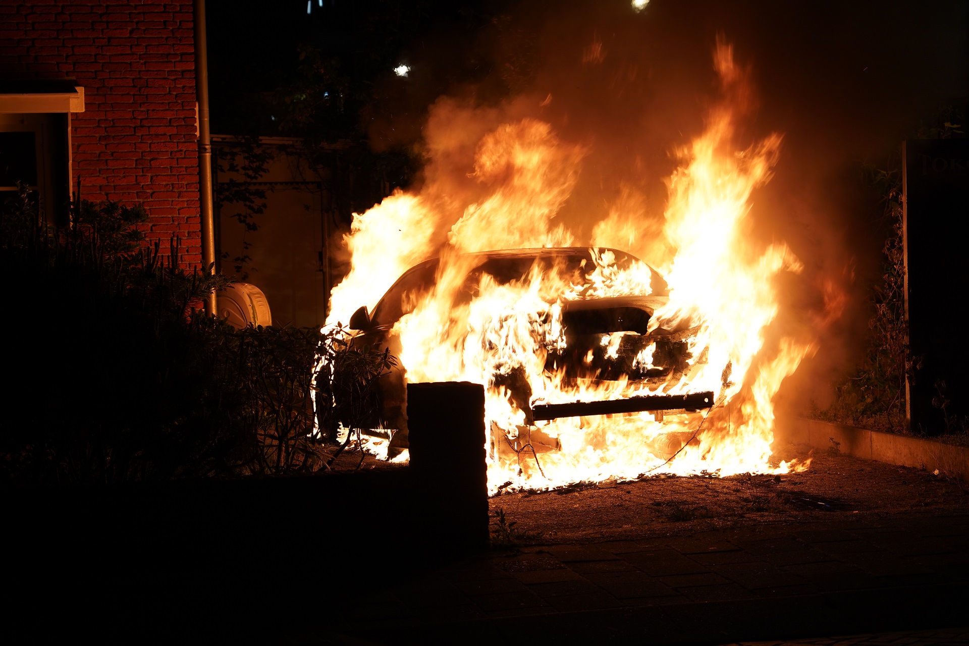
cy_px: 323
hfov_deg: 22.4
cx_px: 484
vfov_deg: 15.0
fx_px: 2449
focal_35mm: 91
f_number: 5
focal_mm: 91
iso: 500
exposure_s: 1/60
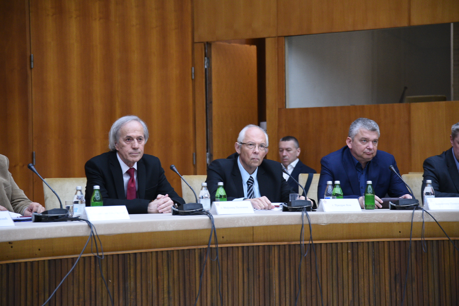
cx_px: 230
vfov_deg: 13.0
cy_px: 153
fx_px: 1339
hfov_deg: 19.5
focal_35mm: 105
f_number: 4
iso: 2000
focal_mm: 105
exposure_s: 1/160
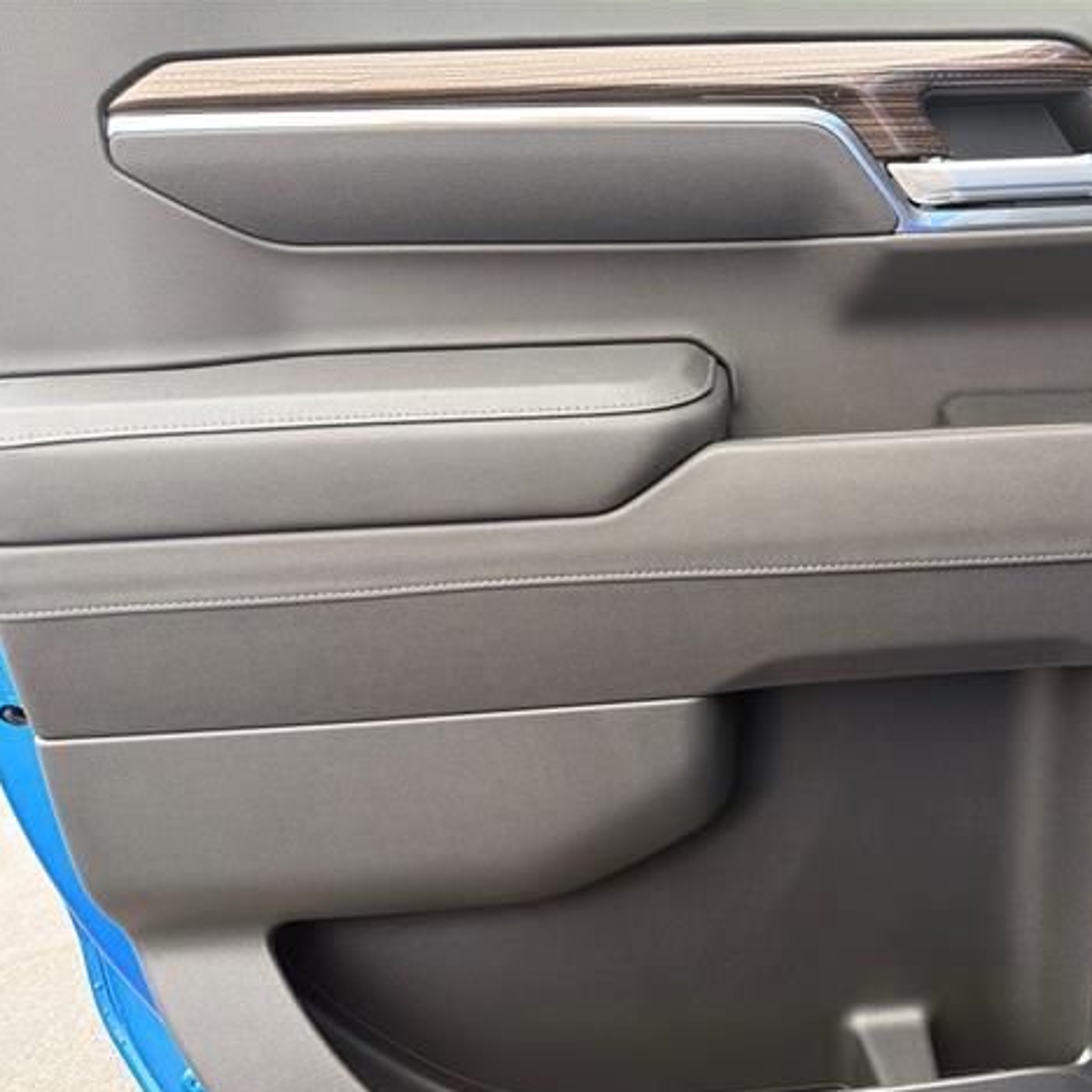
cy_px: 555
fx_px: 1035
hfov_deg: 54.7
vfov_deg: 55.6
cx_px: 707
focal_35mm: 29
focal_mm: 6.76
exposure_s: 1/72
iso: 200
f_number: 1.78
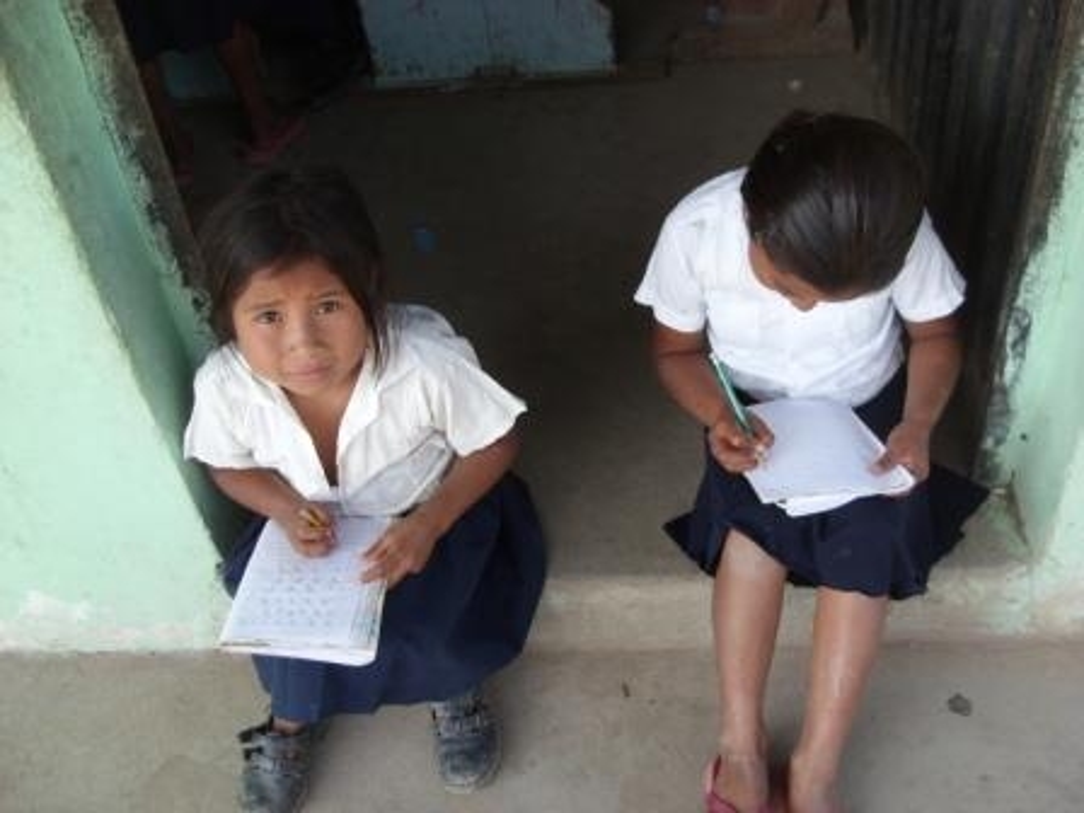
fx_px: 1190
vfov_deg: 37.7
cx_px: 542
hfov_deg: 49.0
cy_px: 406
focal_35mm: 38
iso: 50
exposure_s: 1/228
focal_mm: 6.3
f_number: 2.8
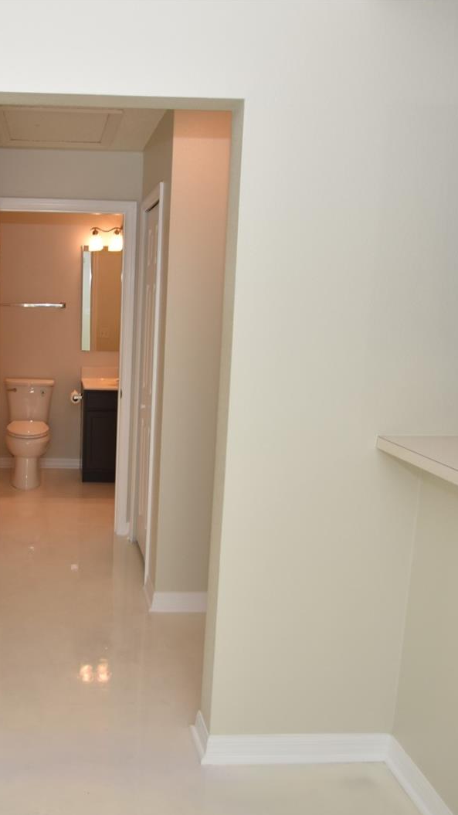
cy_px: 409
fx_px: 592
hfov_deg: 40.2
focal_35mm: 27
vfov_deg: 69.1
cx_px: 77
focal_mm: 11.5
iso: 200
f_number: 4
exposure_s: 1/60
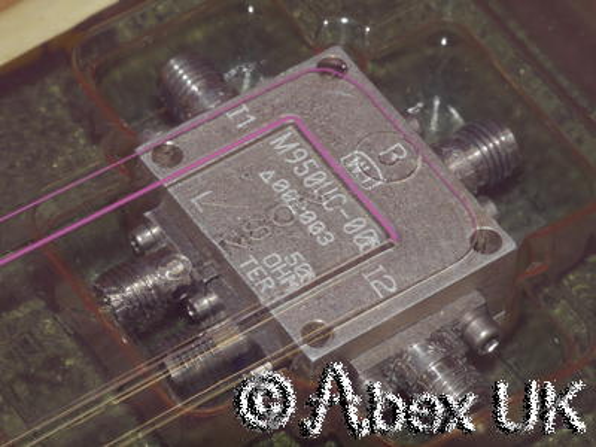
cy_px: 224
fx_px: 2238
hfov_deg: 15.2
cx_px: 298
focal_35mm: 130
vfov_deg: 11.4
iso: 800
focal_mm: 65
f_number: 22
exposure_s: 1/50
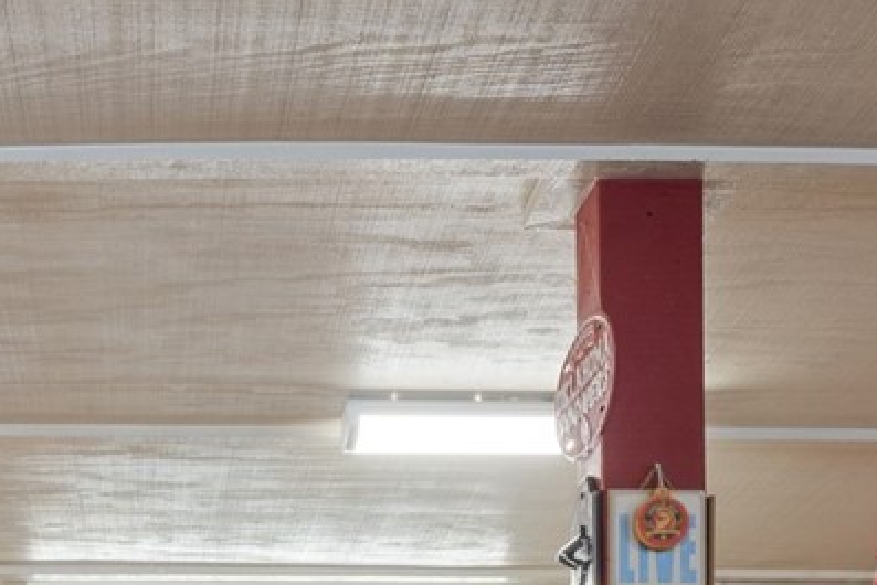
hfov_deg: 24.5
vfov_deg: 14.9
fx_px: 1998
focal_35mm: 82
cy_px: 999
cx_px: 225
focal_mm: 16
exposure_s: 1/1.25
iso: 200
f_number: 9
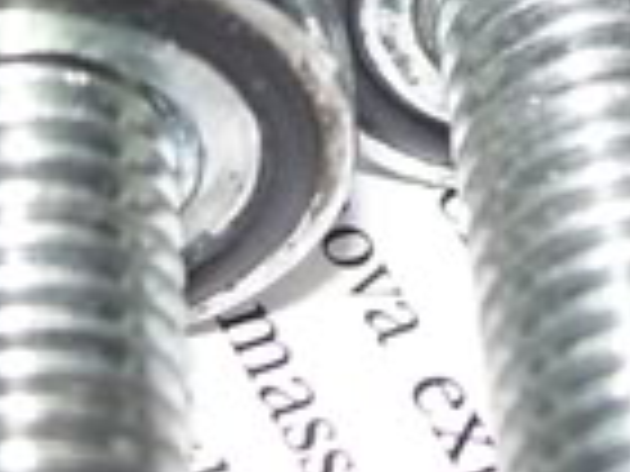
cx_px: 432
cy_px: -58
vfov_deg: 9.0
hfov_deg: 12.0
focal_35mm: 164
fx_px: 2985
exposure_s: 1/60
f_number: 2.7
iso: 80
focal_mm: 6
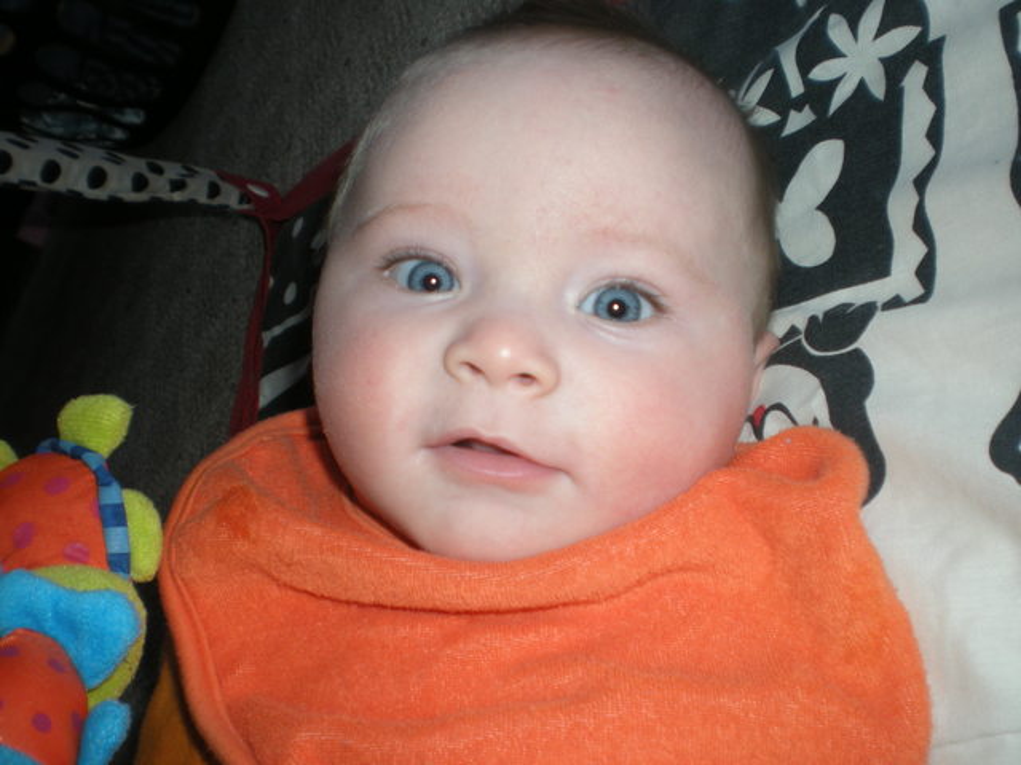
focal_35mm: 38
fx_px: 1121
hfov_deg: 49.0
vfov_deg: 37.7
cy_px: 382
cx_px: 510
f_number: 3.1
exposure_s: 1/60
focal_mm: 6.3
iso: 64
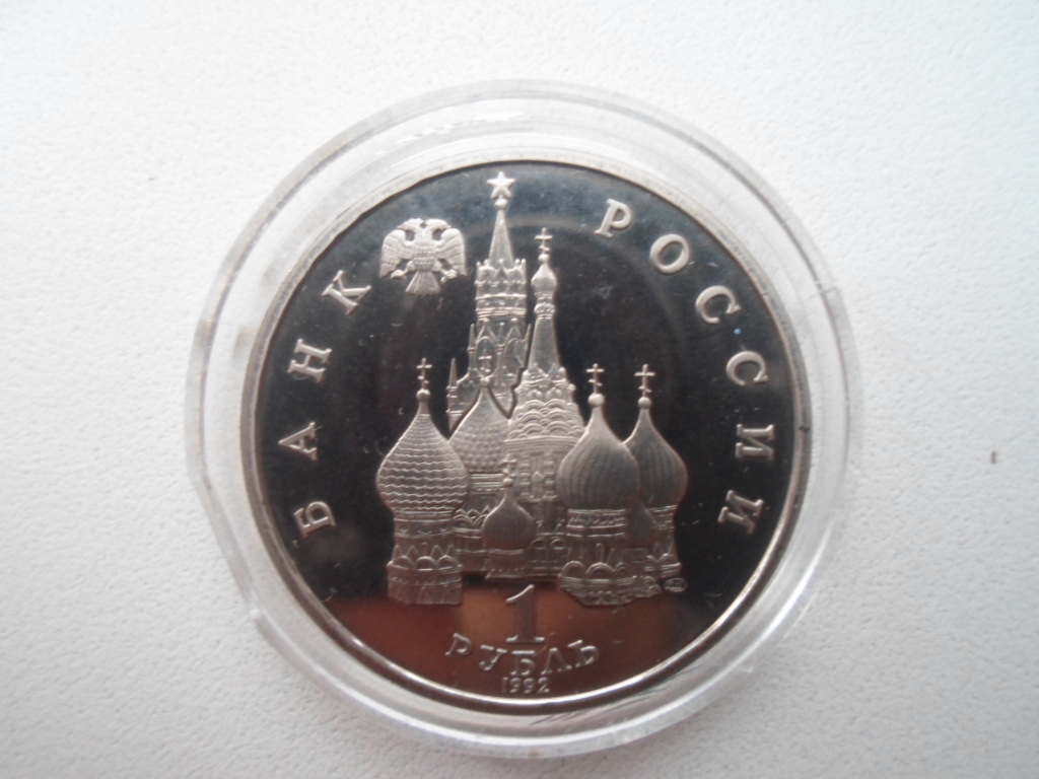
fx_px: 750
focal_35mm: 25
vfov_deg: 54.9
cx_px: 520
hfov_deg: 69.4
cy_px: 390
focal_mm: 4.5
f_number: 2.5
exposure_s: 1/30
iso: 320
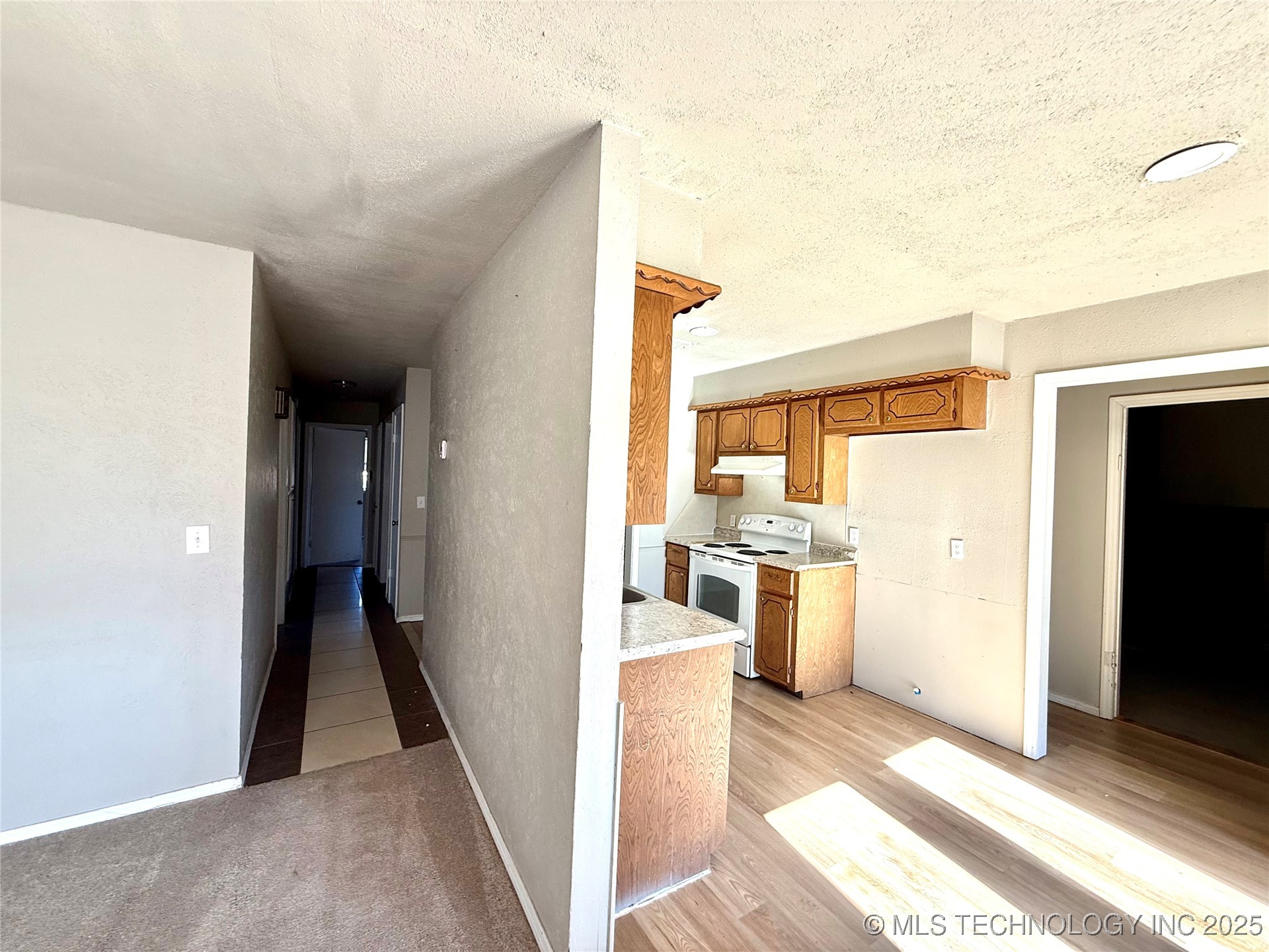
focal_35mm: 14
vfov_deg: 85.7
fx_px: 513
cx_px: 634
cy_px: 476
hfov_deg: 102.1
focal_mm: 2.22
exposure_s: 1/99
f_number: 2.2
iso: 80
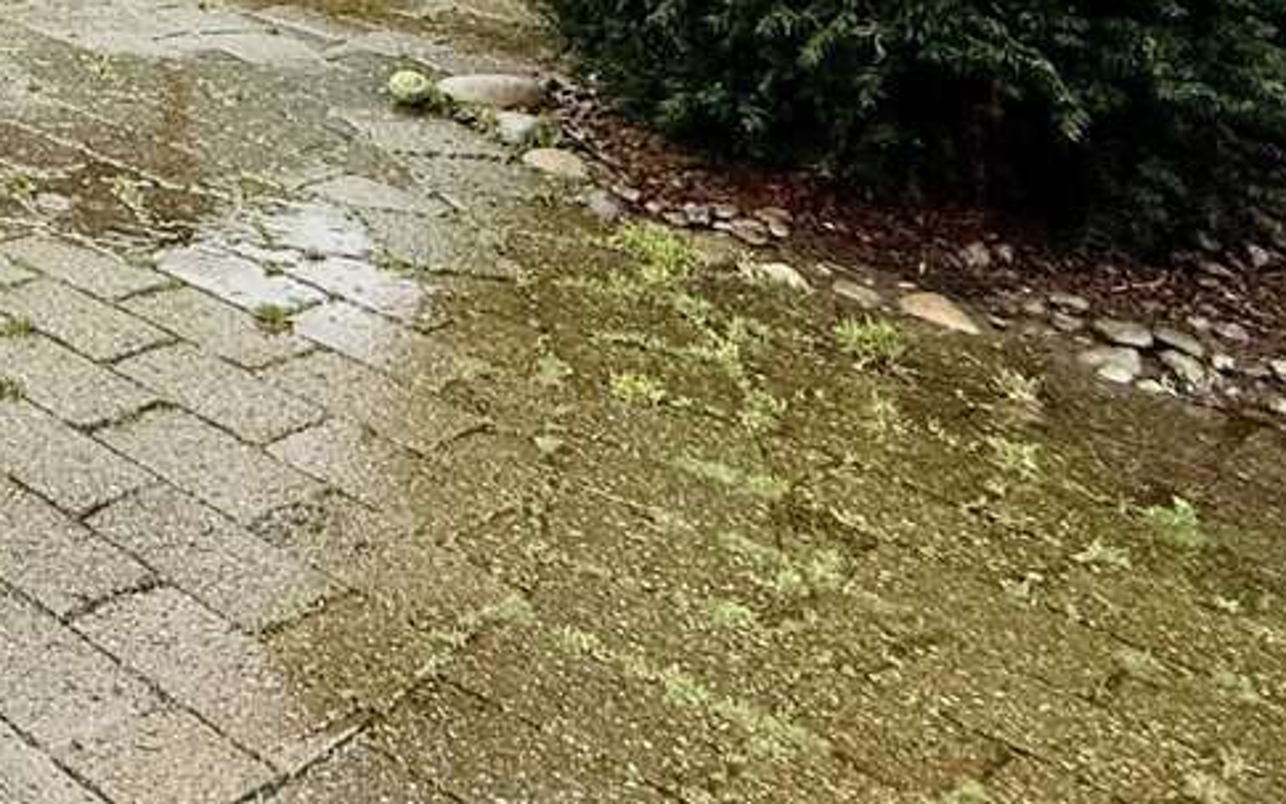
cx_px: -734
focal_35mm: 49
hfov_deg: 26.5
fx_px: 1717
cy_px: -409
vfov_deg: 21.8
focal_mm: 2.22
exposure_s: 1/121
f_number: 2.2
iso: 80
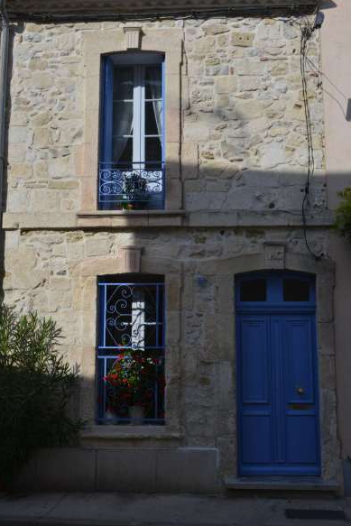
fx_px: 526
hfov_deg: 36.9
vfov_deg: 53.1
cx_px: 178
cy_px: 269
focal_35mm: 36
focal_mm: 35
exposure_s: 1/125
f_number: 20
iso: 720
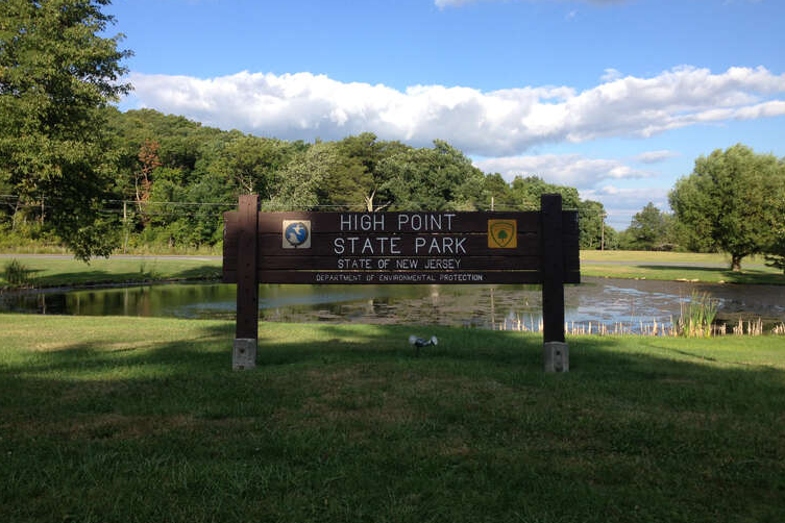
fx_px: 763
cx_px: 387
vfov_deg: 37.8
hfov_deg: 54.4
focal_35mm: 35
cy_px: 247
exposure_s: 1/903
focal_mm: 4.13
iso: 50
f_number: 2.4
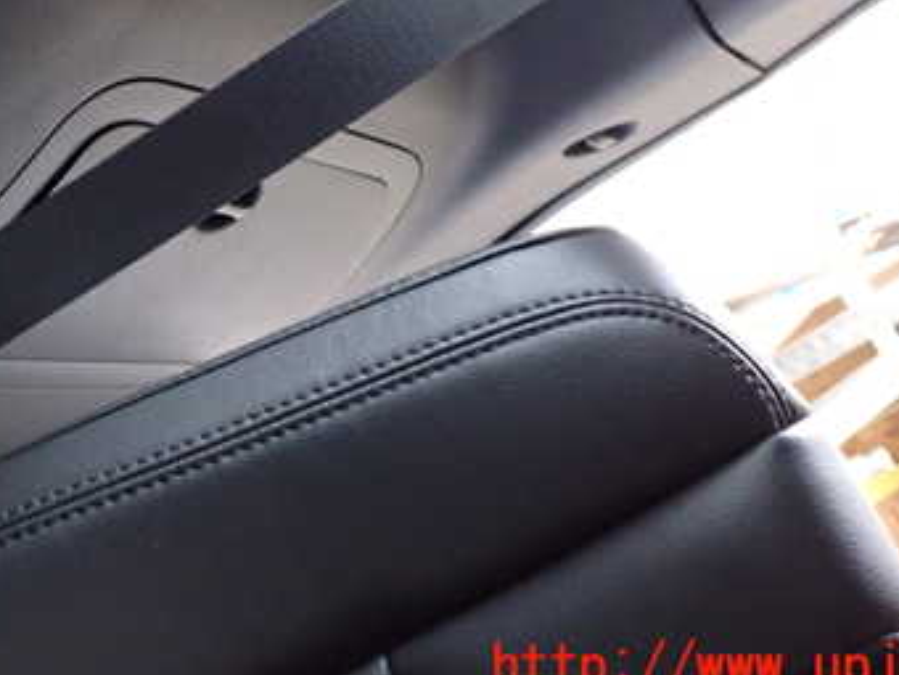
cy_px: 106
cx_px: 296
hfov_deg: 35.8
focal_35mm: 53
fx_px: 1376
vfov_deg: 26.8
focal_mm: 5.4
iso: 800
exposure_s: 1/20
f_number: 2.3
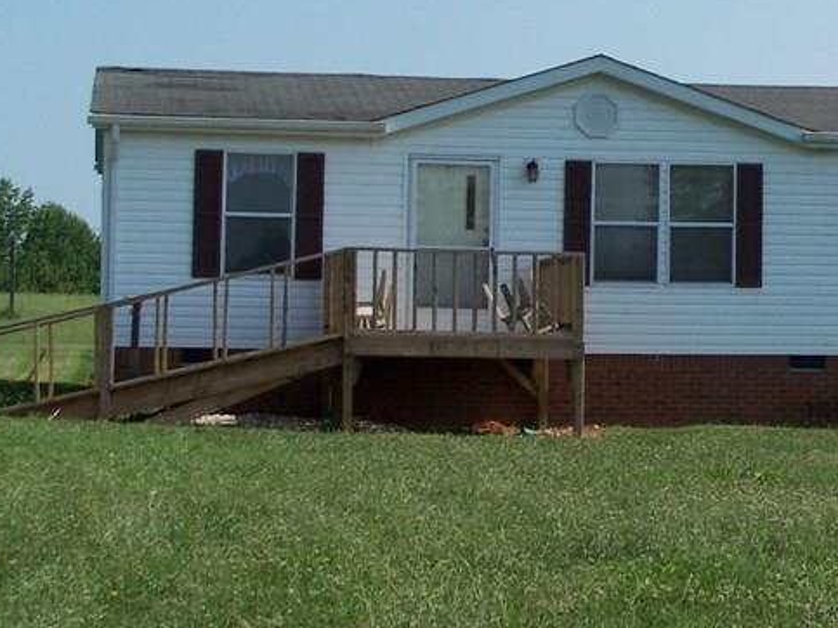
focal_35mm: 125
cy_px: 101
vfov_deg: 11.8
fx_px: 3025
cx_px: 814
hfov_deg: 15.5
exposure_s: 1/640
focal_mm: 9.8
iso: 80
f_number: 4.5
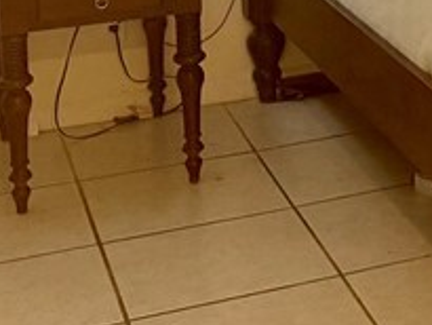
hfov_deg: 14.6
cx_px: 759
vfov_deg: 11.5
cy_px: -247
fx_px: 1498
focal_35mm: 120
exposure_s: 1/60
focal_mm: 6.76
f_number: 1.78
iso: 320
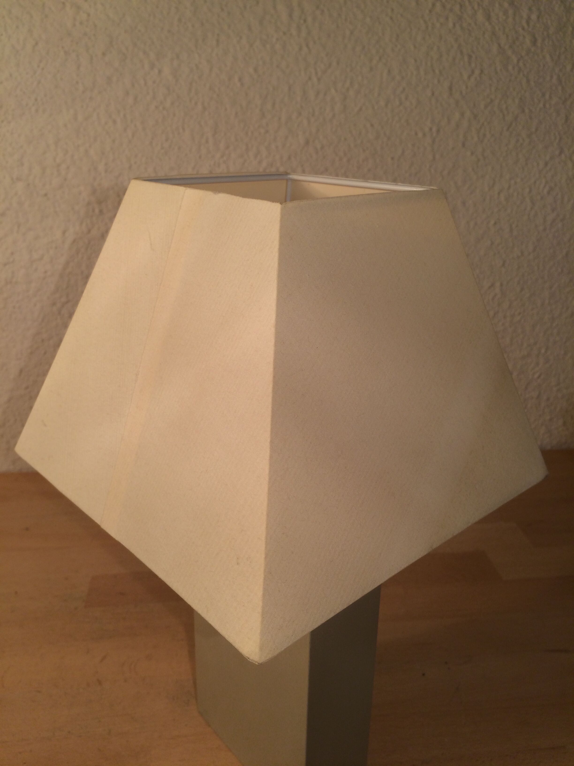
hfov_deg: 48.2
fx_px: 641
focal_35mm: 29
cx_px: 287
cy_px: 383
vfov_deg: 61.7
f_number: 2.2
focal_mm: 4.15
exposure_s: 1/50
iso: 40
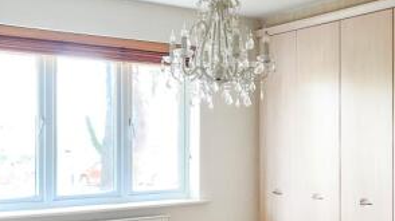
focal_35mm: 54
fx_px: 565
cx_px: 294
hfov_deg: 37.6
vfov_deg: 22.1
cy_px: 140
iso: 50
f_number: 1.6
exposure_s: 1/25
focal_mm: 5.1
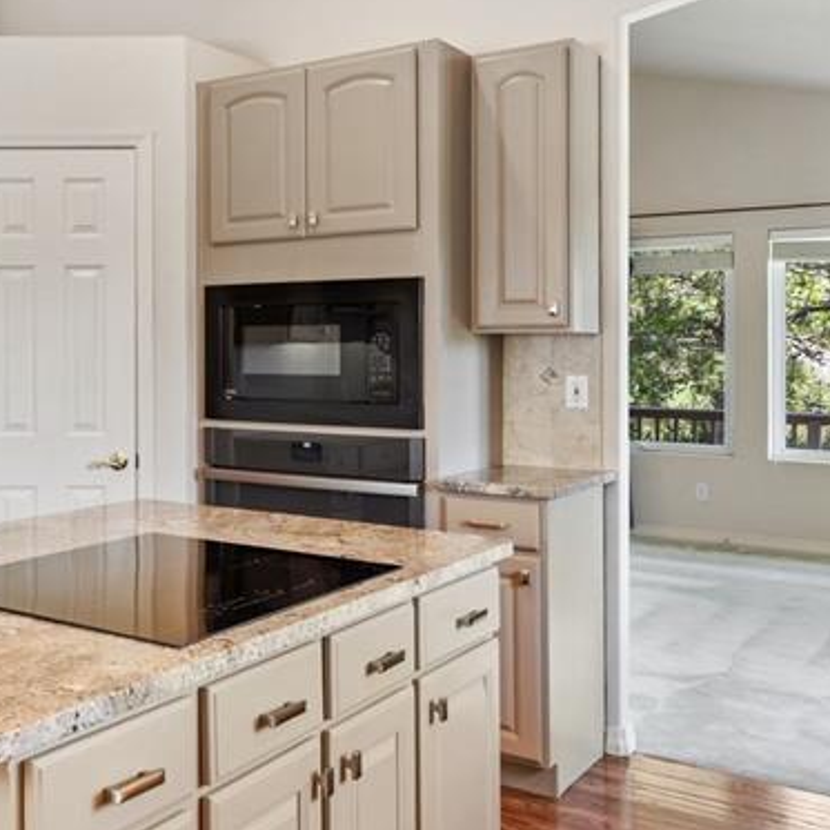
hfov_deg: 34.5
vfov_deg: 39.9
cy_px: 352
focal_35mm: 42
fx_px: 1139
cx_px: -87
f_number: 8
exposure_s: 1/10
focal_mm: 18
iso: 400
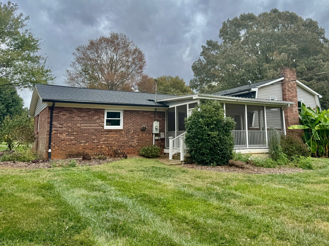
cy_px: 98
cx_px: 190
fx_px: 276
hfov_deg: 61.3
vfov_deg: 47.9
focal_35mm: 29
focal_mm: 6.76
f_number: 1.78
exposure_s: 1/4049
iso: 80
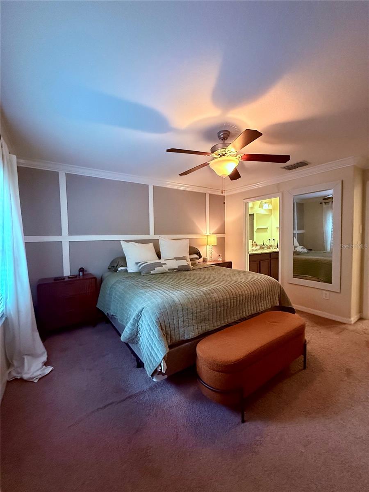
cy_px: 246
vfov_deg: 102.1
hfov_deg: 85.7
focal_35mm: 14
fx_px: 199
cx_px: 184
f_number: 2.2
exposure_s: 1/60
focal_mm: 2.22
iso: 800
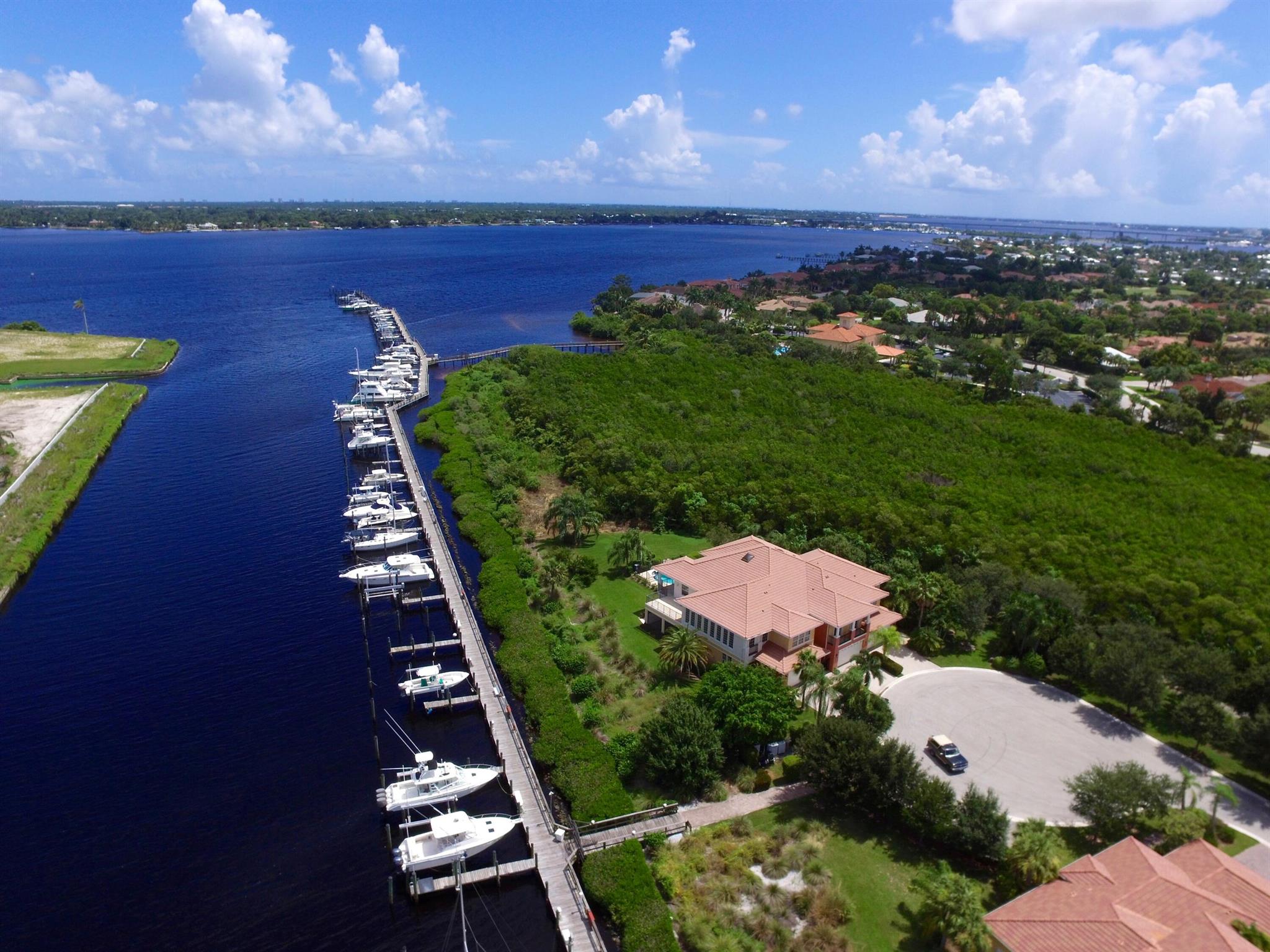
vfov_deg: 66.0
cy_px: 476
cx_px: 635
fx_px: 734
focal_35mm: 20
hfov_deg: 81.7
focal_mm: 3.61
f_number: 2.8
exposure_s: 1/1623
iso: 100
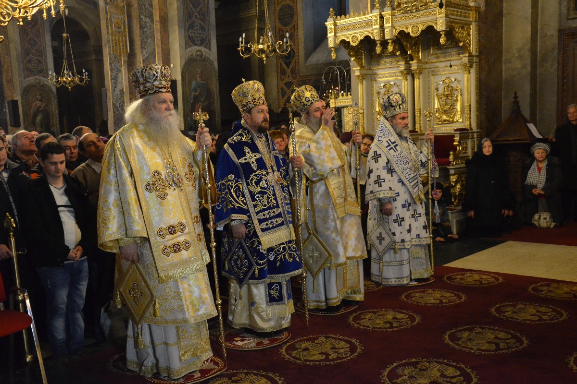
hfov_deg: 49.6
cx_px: 288
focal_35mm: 39
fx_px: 625
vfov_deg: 34.2
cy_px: 192
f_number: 4
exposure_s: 1/30
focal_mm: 26
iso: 3200
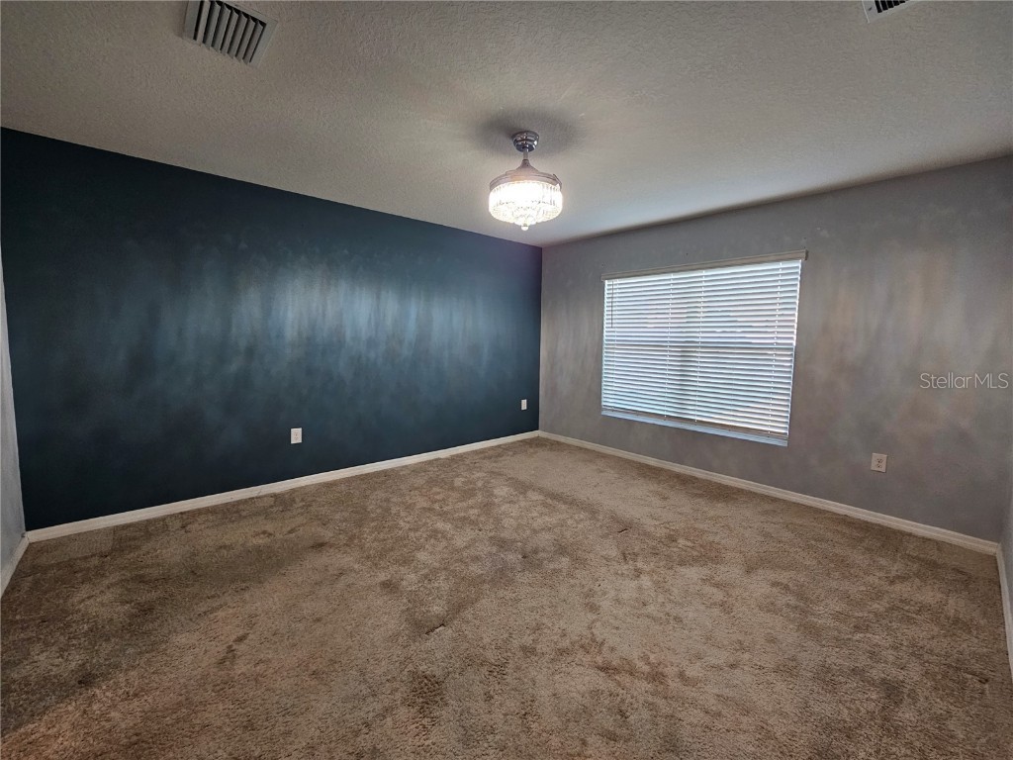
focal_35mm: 13
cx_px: 506
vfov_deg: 89.9
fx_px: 380
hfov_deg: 106.2
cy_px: 380
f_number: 2.2
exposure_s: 1/60
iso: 125
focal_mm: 2.2
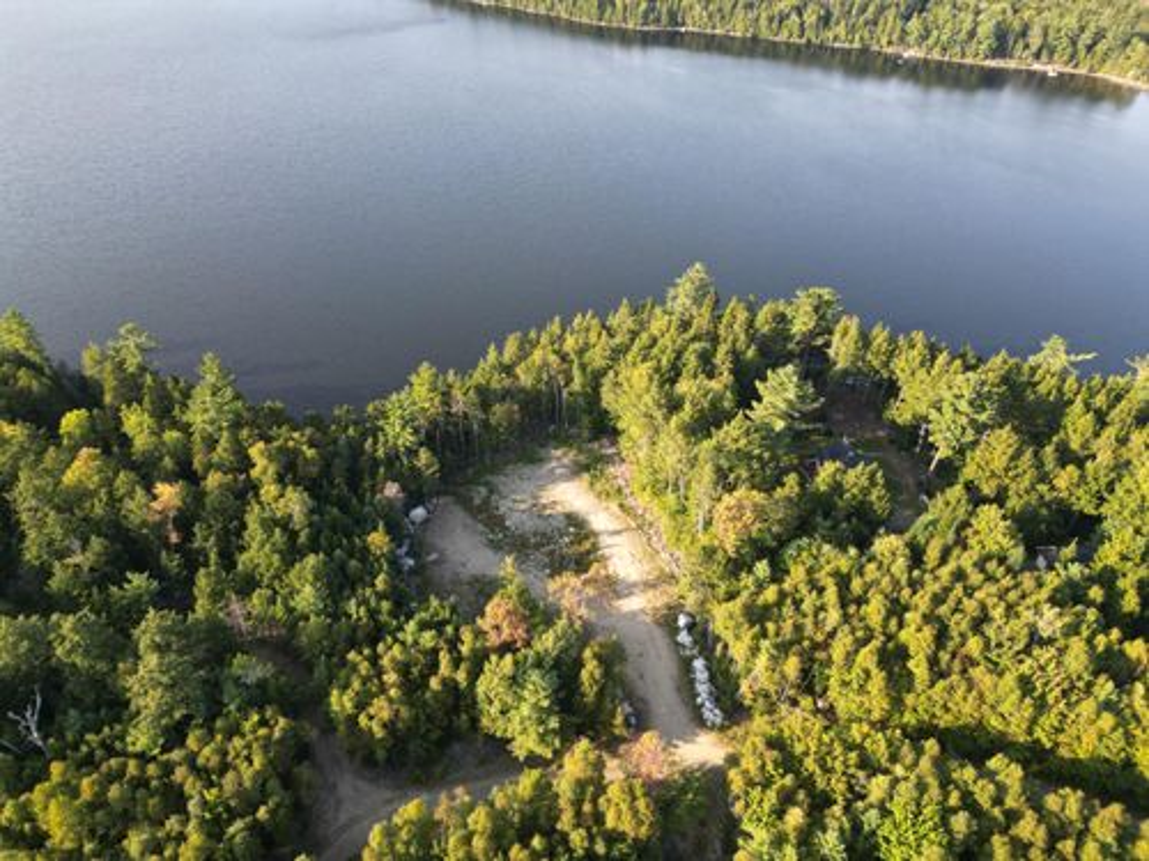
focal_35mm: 24
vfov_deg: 56.8
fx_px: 797
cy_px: 430
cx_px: 574
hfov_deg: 71.6
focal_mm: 6.72
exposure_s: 1/500
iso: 100
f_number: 1.7
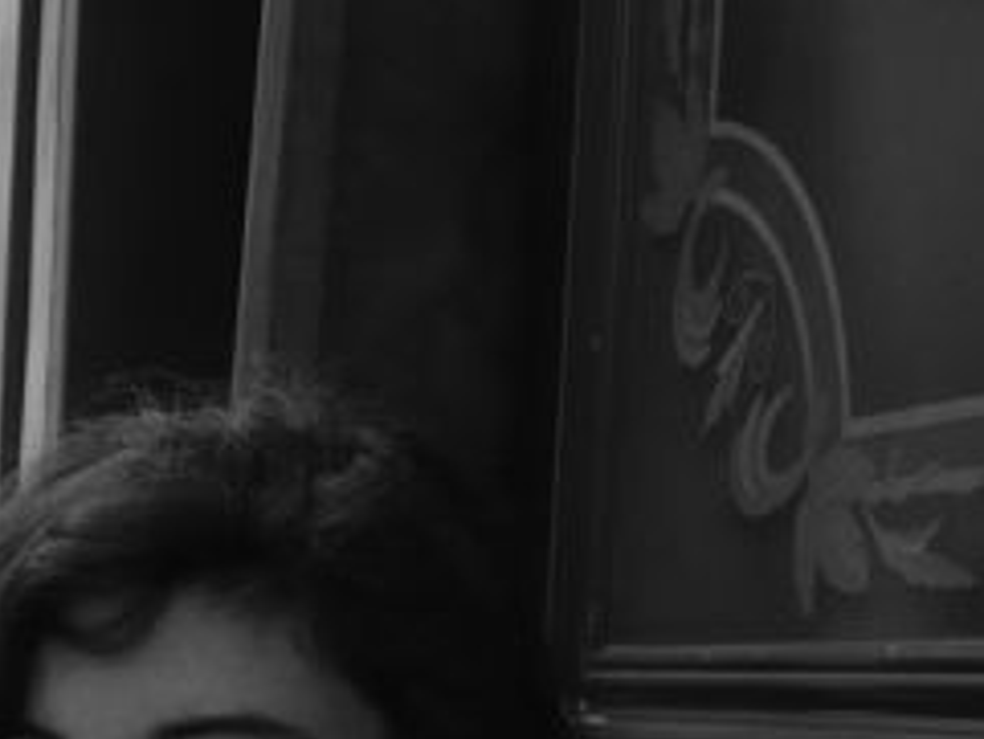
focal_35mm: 87
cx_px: -143
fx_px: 2474
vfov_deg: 15.7
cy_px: 1076
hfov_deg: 21.2
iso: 100
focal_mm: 4.6
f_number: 2.8
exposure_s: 1/160
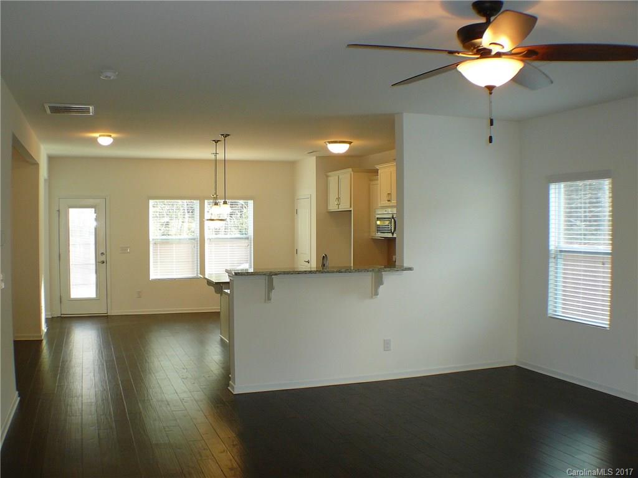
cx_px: 319
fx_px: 866
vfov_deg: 30.9
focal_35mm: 47
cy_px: 239
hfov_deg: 40.4
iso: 125
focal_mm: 7
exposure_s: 1/30
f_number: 3.3
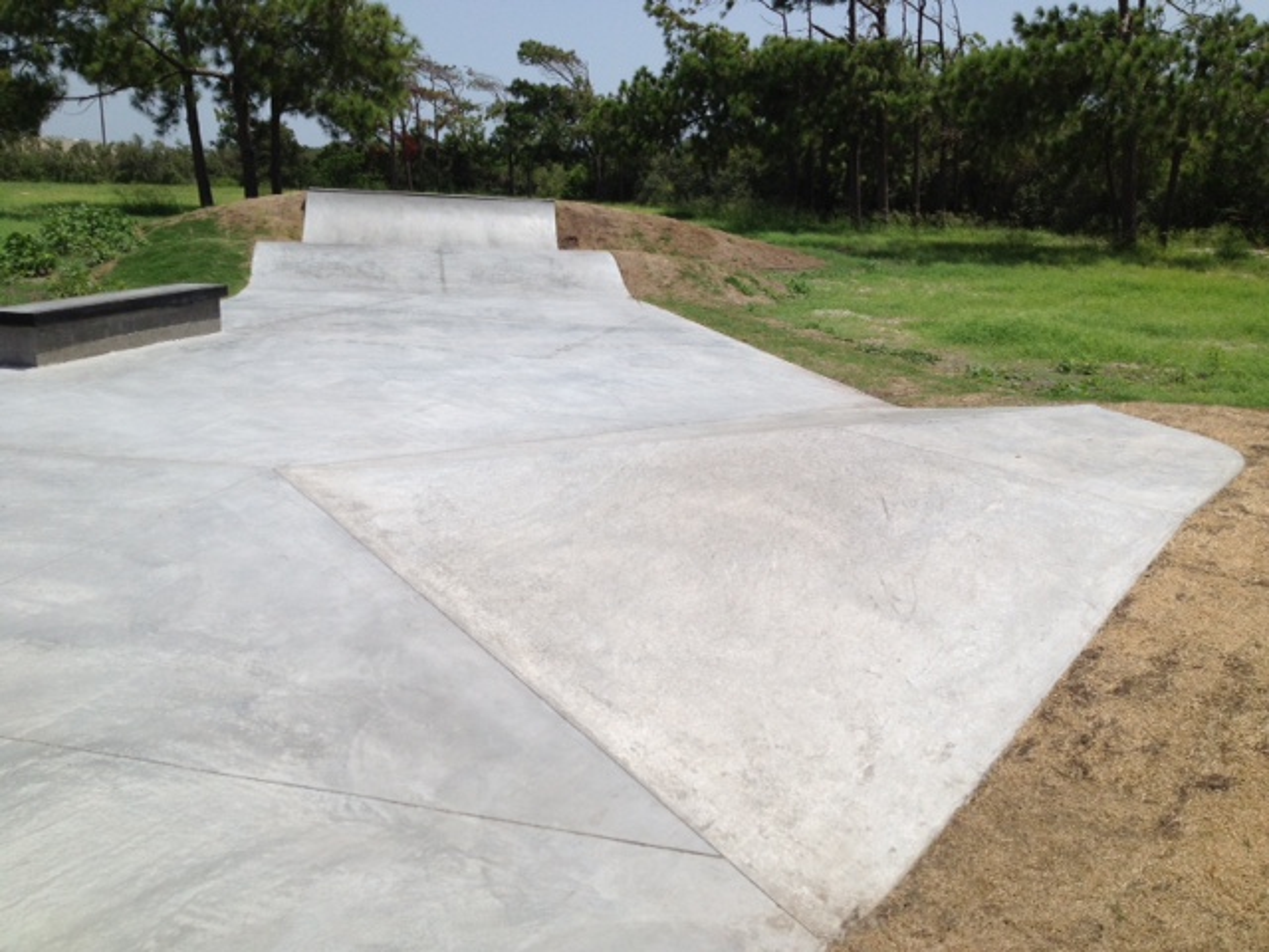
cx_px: 634
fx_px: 1283
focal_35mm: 35
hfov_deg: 52.6
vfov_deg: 40.7
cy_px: 476
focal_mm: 4.28
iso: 50
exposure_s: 1/3067
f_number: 2.4
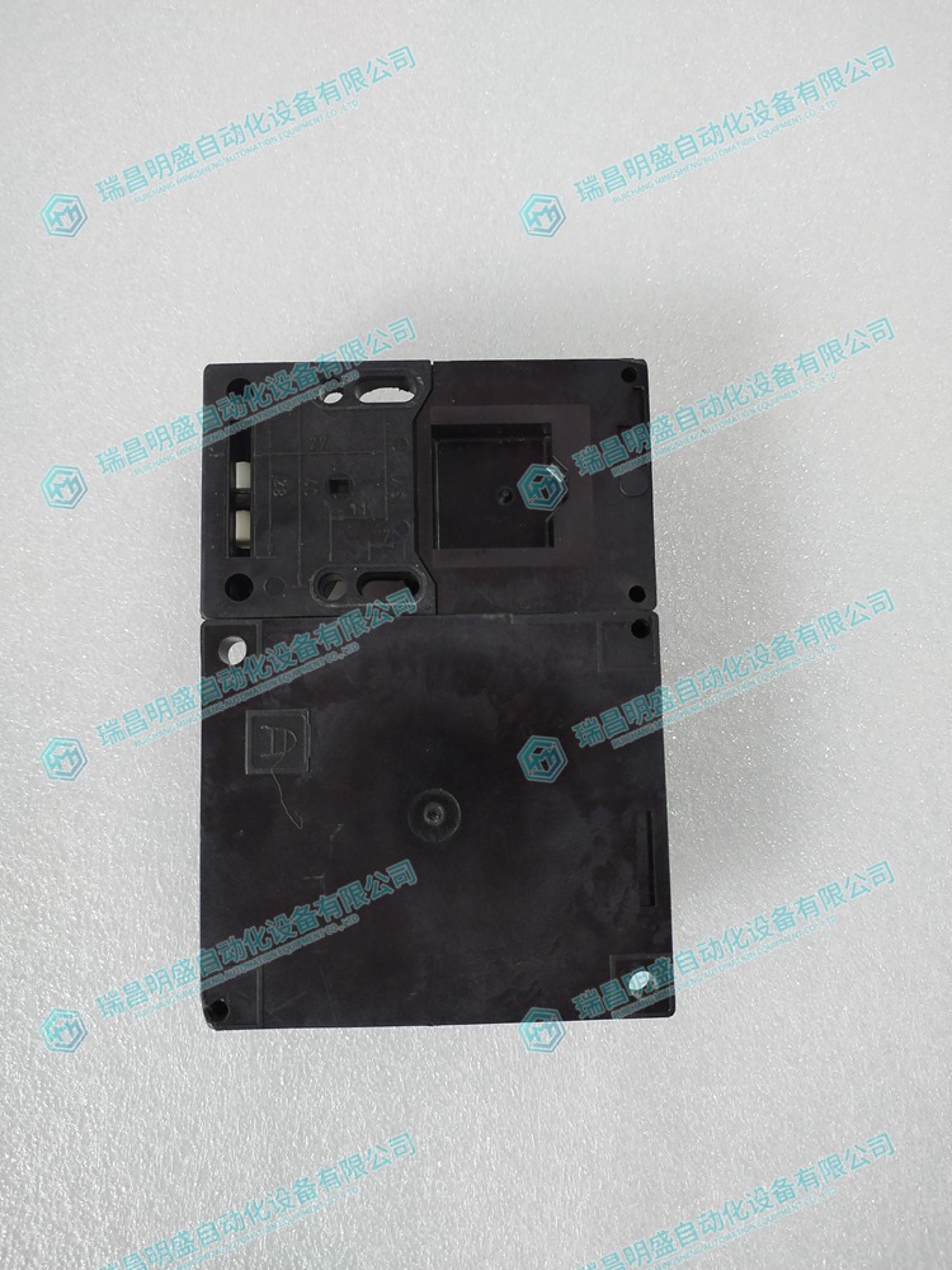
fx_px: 953
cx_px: 476
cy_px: 635
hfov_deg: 53.1
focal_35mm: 26
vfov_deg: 67.3
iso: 241
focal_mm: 4.75
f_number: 1.8
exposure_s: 1/50
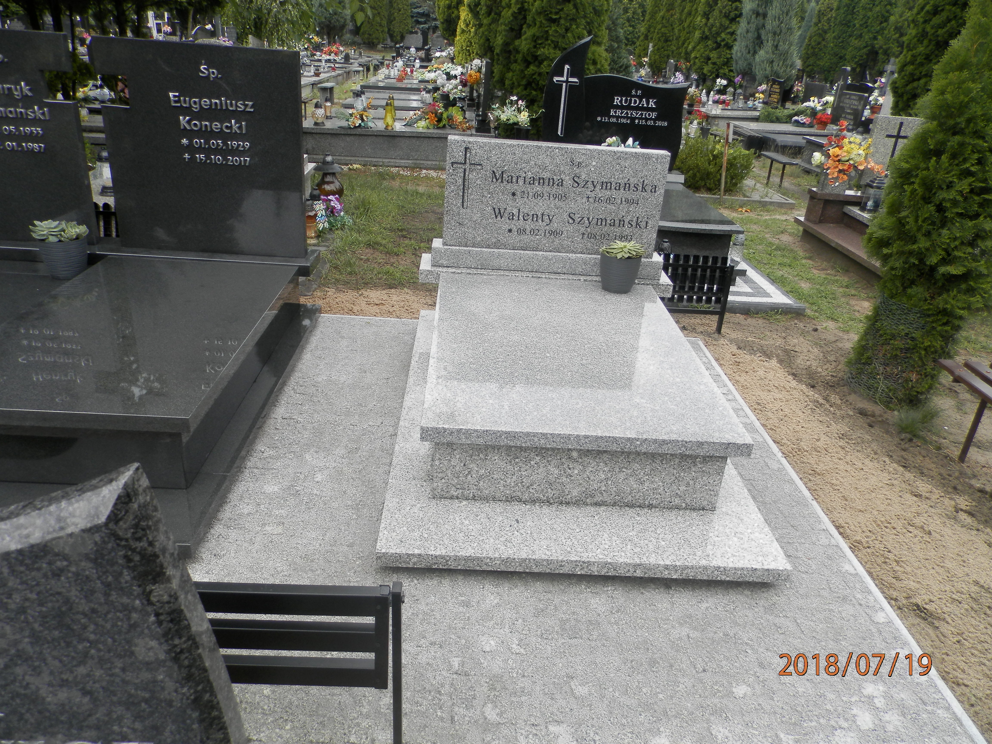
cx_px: 496
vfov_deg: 54.9
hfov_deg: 69.4
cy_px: 372
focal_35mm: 25
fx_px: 716
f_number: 3.1
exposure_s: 1/400
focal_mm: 4.5
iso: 80
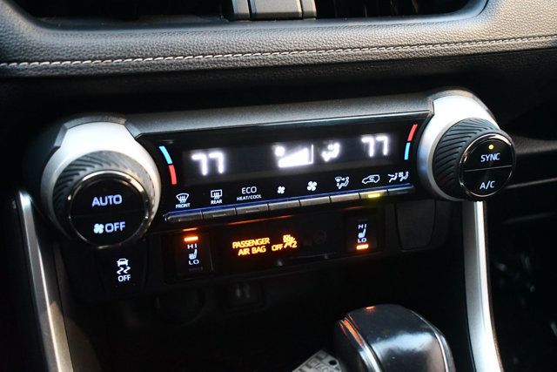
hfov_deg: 46.4
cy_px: 186
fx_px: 650
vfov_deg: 31.9
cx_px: 278
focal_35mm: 42
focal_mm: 28
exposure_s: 1/60
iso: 9000
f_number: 4.2
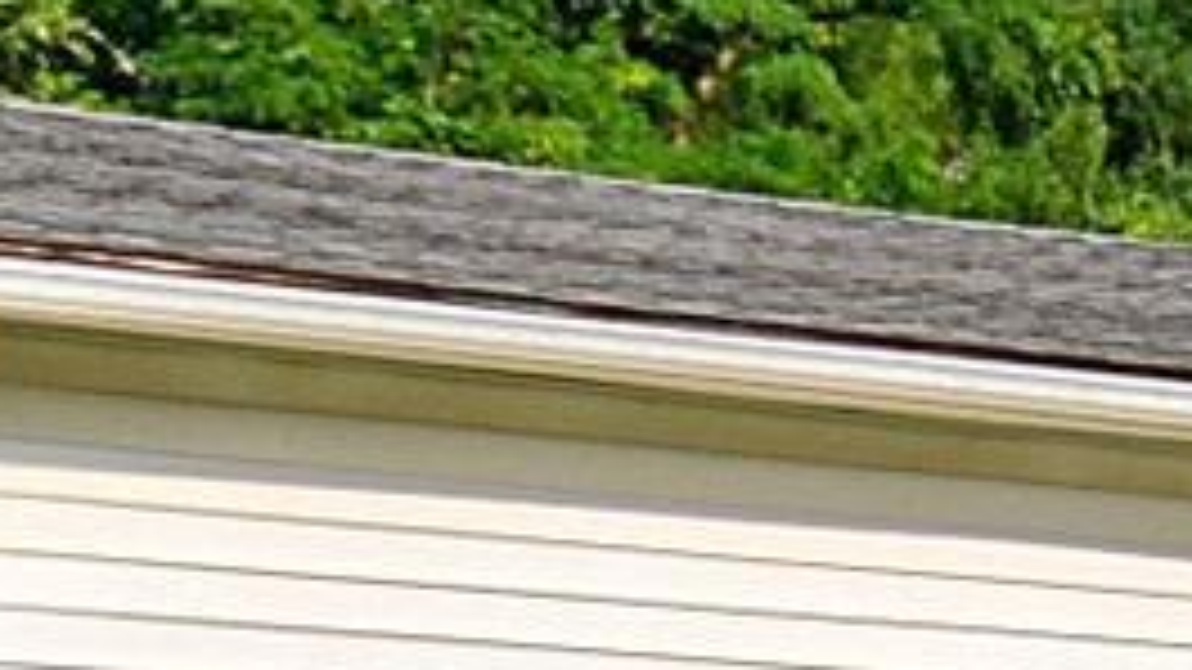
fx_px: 9197
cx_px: 2469
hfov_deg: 7.1
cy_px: 1241
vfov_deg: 4.1
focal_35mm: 291
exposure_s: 1/1250
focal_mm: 24
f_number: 10
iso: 400
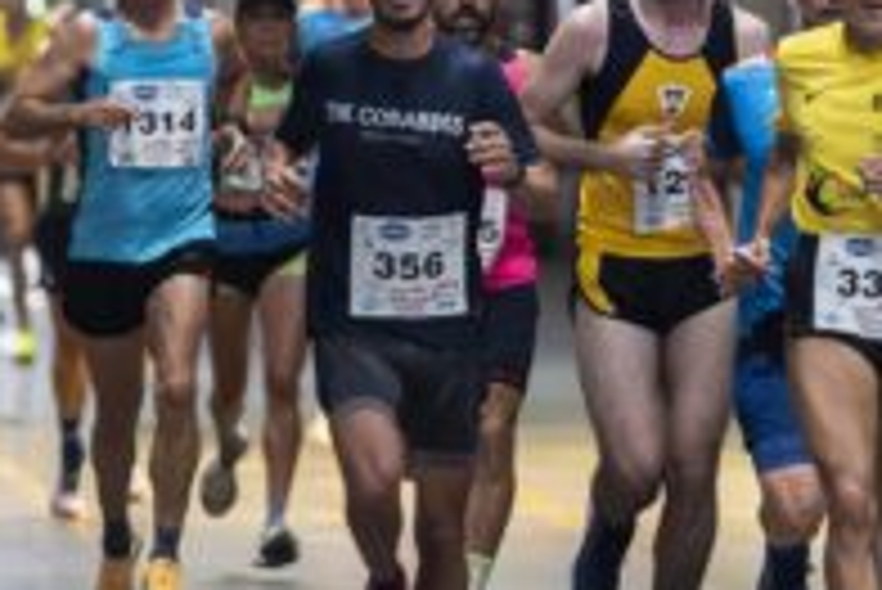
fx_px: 25596
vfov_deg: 1.3
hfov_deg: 2.0
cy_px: -241
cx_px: 356
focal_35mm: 1044
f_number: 2.8
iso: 10000
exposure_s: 1/1250
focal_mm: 200
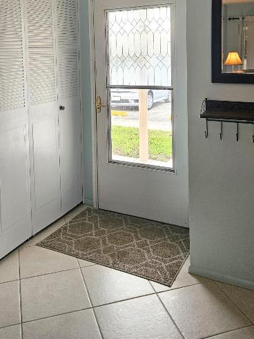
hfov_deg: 39.6
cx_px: 124
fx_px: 352
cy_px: 79
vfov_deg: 49.0
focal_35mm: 36
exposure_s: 1/120
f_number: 1.8
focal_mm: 5.4
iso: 100
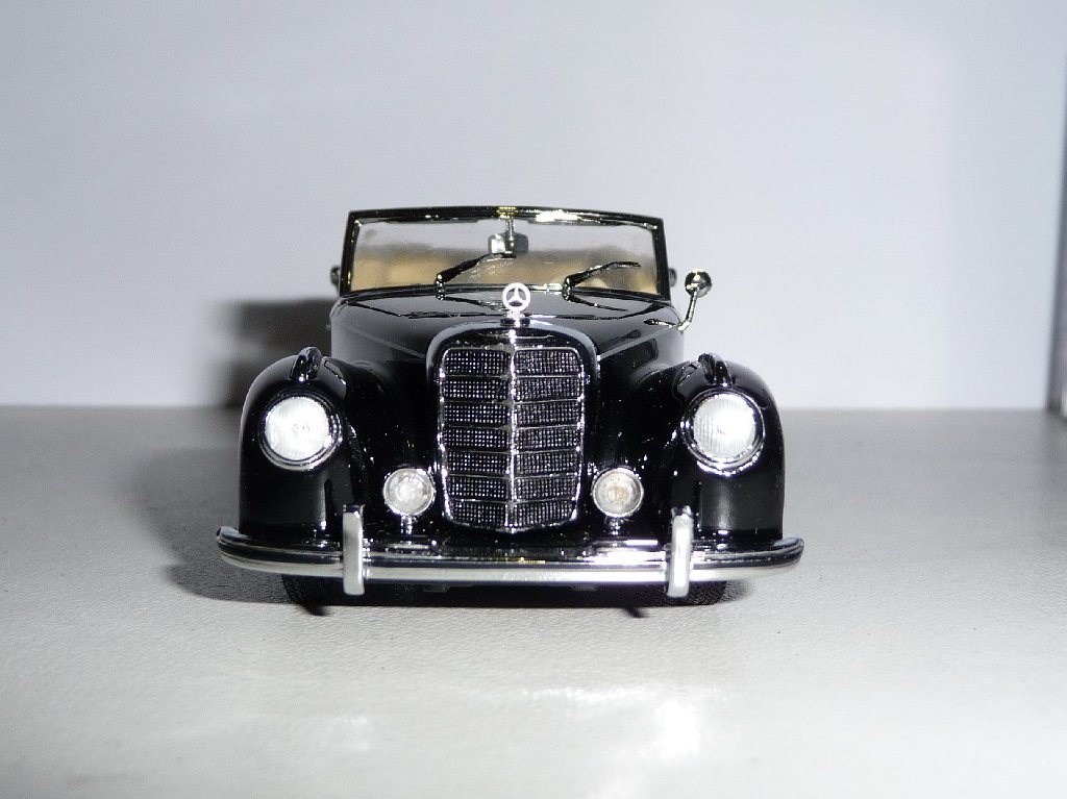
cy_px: 400
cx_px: 534
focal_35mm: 49
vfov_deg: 29.7
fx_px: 1510
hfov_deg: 38.9
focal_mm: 6
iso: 100
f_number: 3.7
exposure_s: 1/30
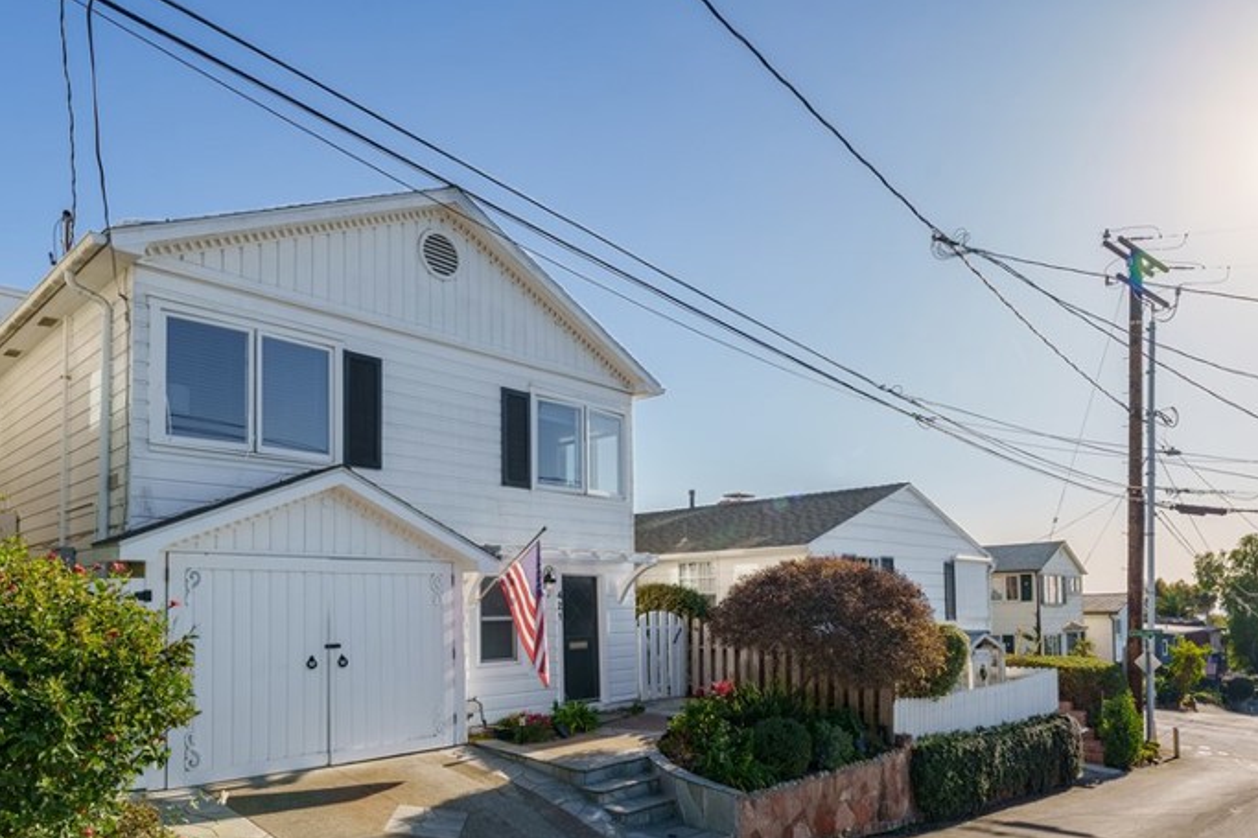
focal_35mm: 24
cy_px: 558
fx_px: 844
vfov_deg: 51.8
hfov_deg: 73.3
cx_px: 676
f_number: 11
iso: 400
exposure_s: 1/3200
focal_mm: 16.1
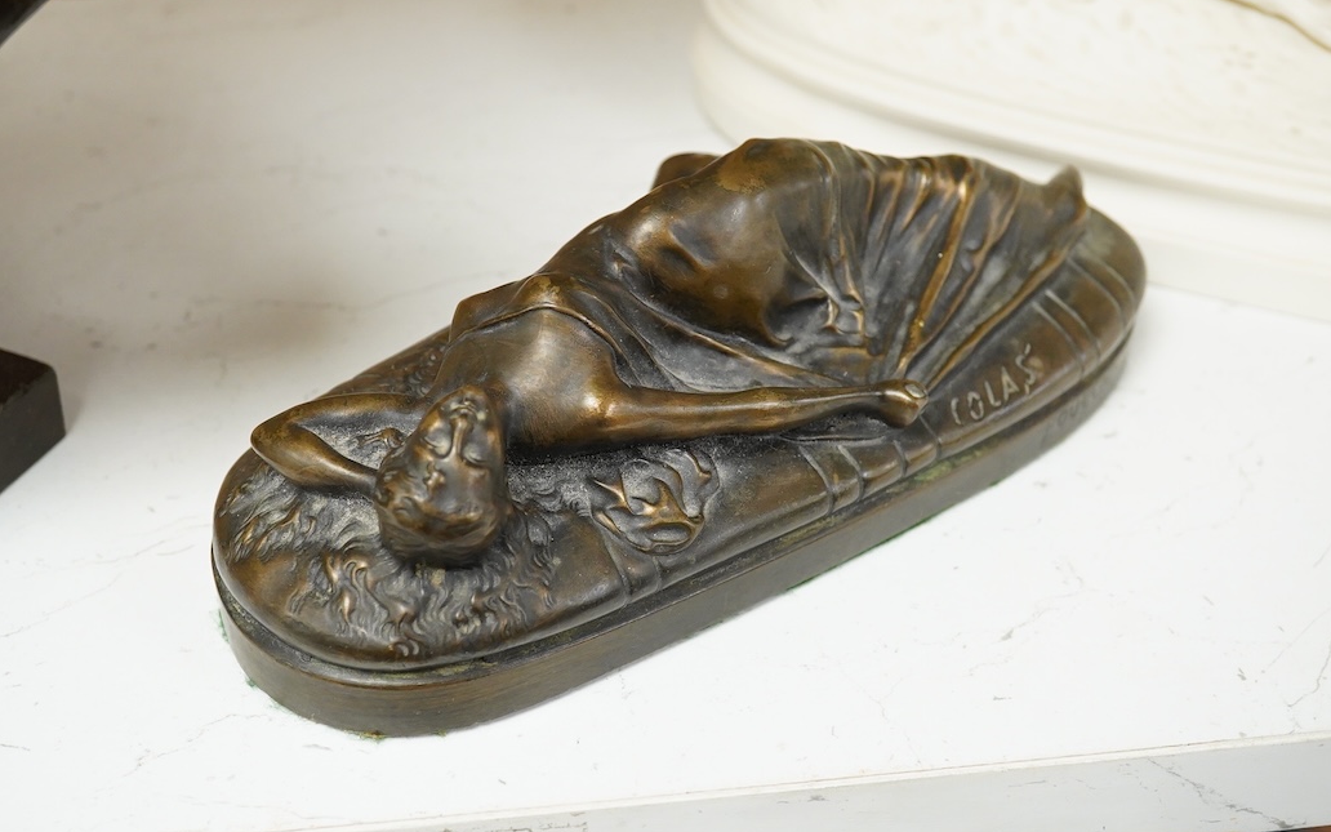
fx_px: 1814
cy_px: 404
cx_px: 635
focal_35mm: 50
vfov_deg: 25.8
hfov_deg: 40.3
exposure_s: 1/160
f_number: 8
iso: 2500
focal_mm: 30
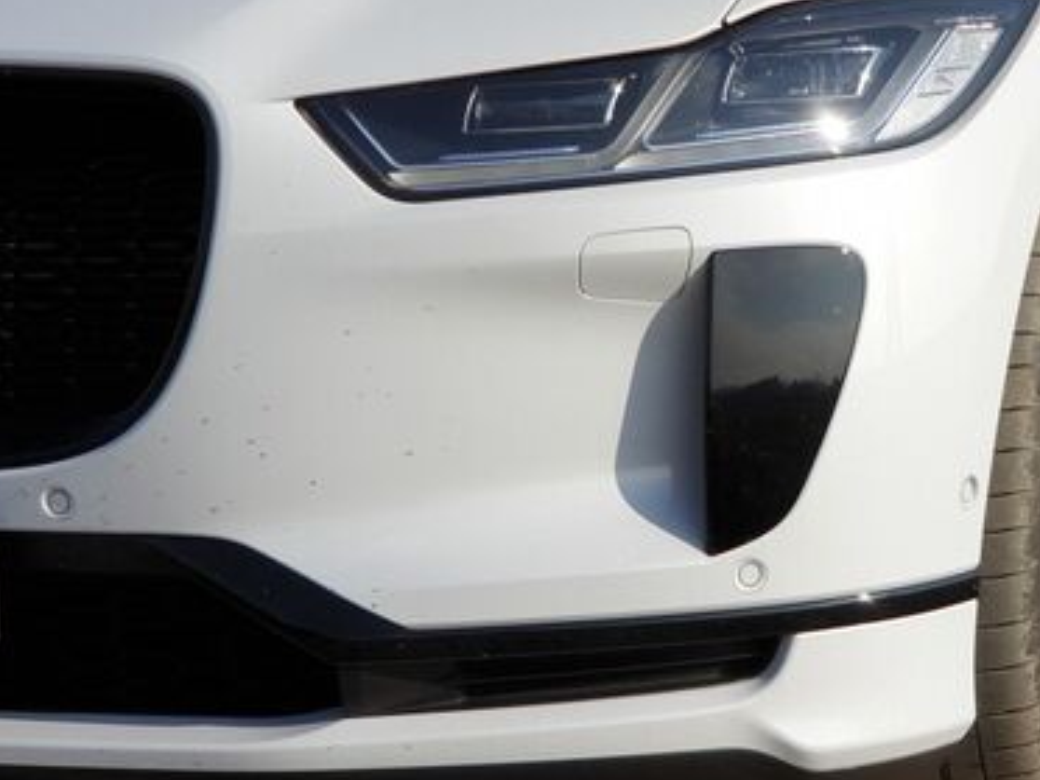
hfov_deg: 18.9
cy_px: 221
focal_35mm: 103
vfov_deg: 14.3
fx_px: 3095
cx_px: 819
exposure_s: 1/1145
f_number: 2.4
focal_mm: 6
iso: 25
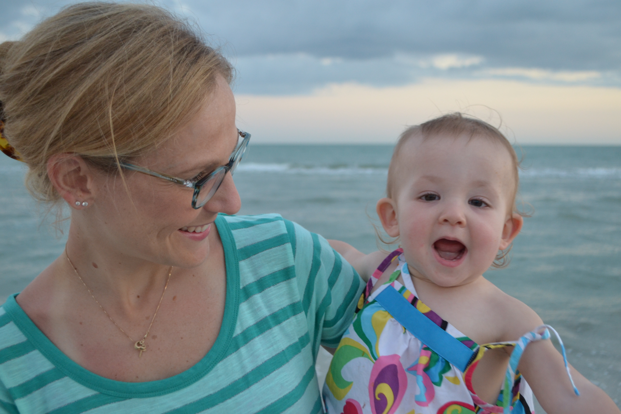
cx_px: 310
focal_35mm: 44
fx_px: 750
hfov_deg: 45.0
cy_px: 207
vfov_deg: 30.8
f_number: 4.5
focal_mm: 29
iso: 800
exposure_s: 1/60
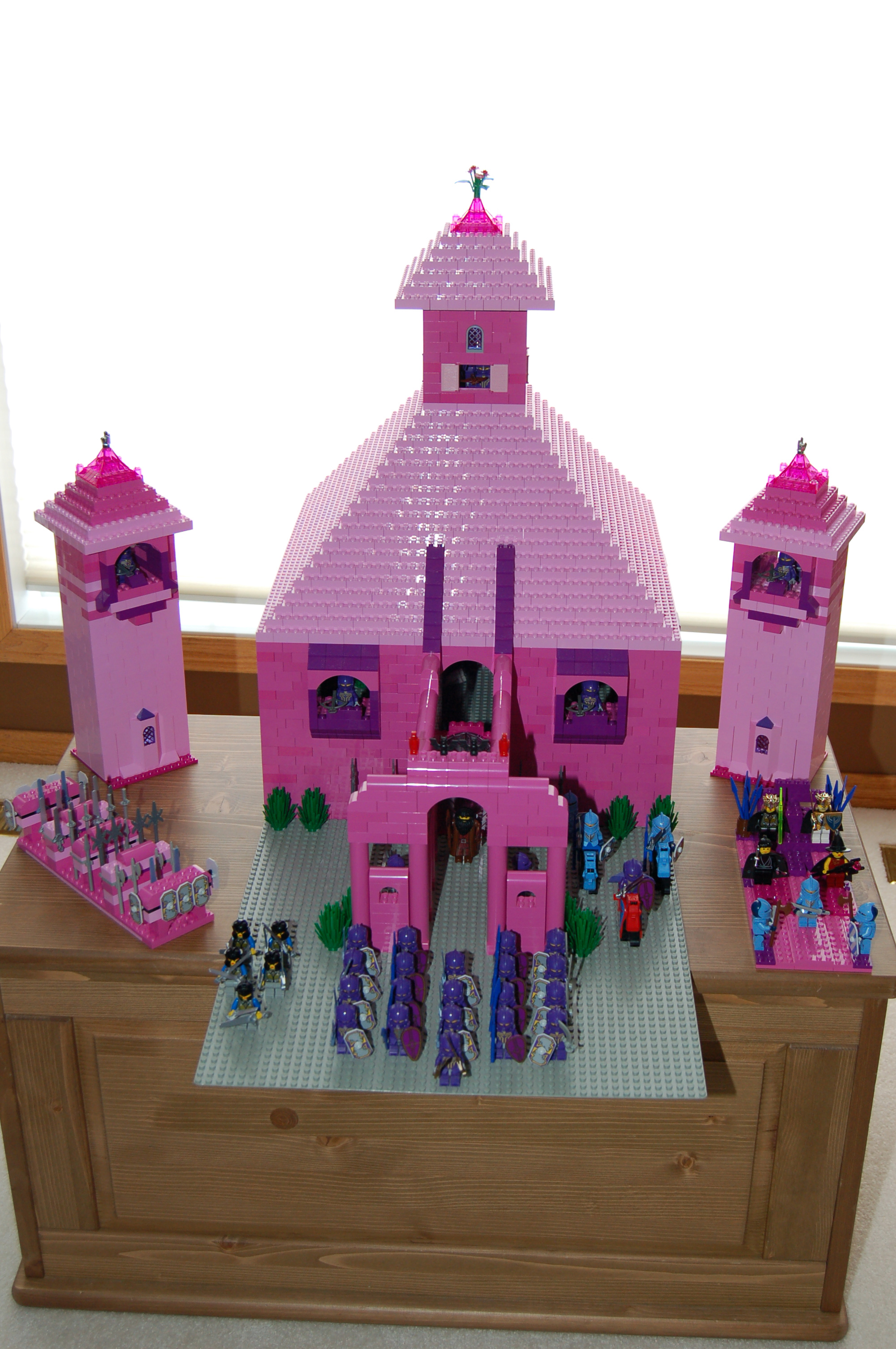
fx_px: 1683
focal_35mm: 45
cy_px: 674
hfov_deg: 29.8
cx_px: 448
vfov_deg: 43.6
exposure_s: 1/100
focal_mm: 30
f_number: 5
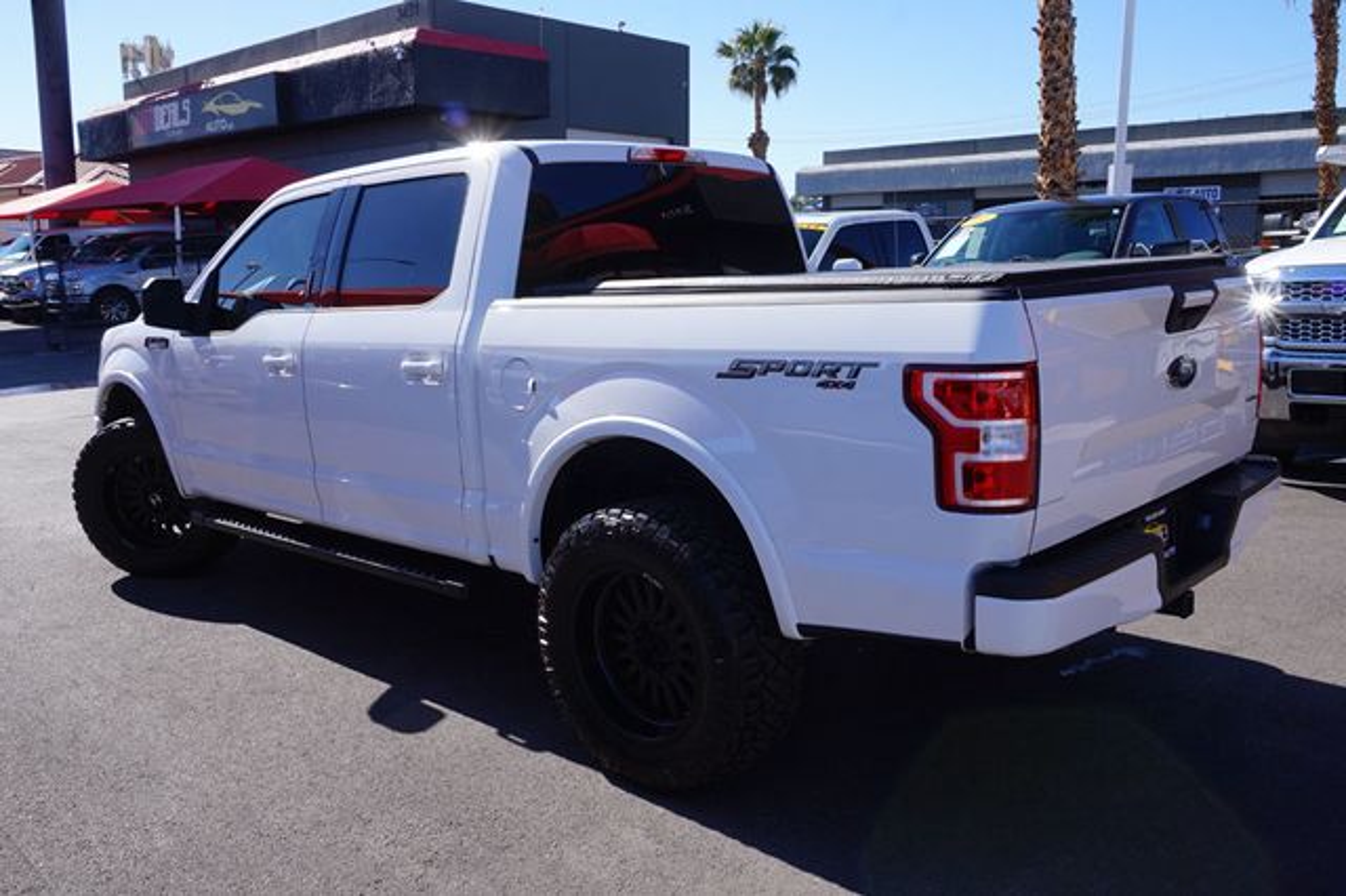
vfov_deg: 43.6
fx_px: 1121
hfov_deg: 62.0
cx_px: 673
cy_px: 448
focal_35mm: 30
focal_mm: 20
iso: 100
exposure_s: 1/80
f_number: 11
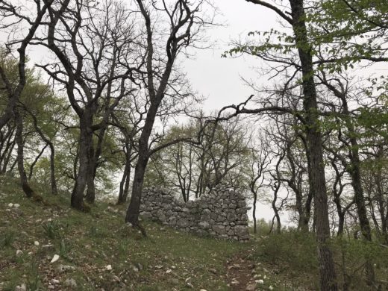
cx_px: 194
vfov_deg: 49.7
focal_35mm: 28
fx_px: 314
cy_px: 146
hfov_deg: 63.4
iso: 20
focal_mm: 3.99
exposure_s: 1/2591
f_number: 1.8
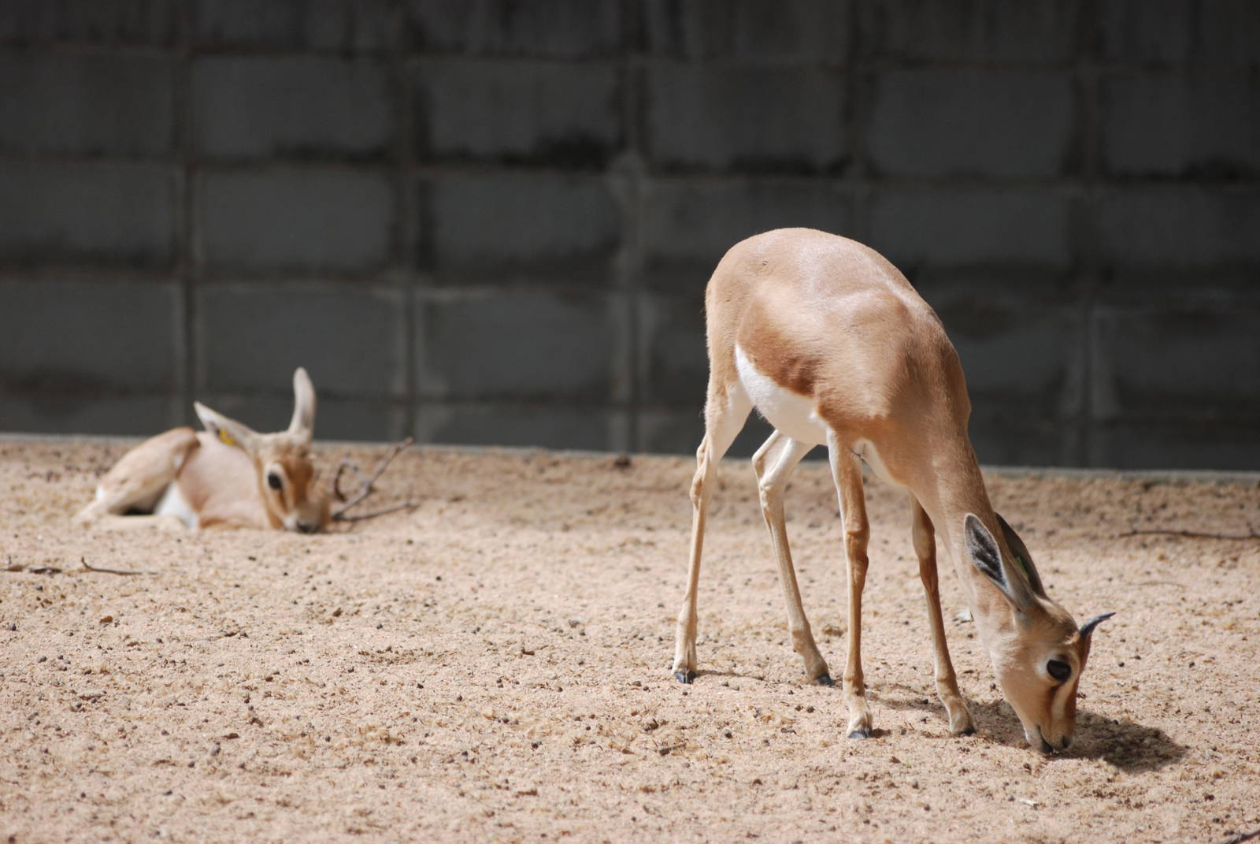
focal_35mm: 255
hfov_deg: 8.1
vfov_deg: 5.4
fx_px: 8935
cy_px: 422
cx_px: 630
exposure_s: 1/500
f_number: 4.8
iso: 250
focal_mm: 170
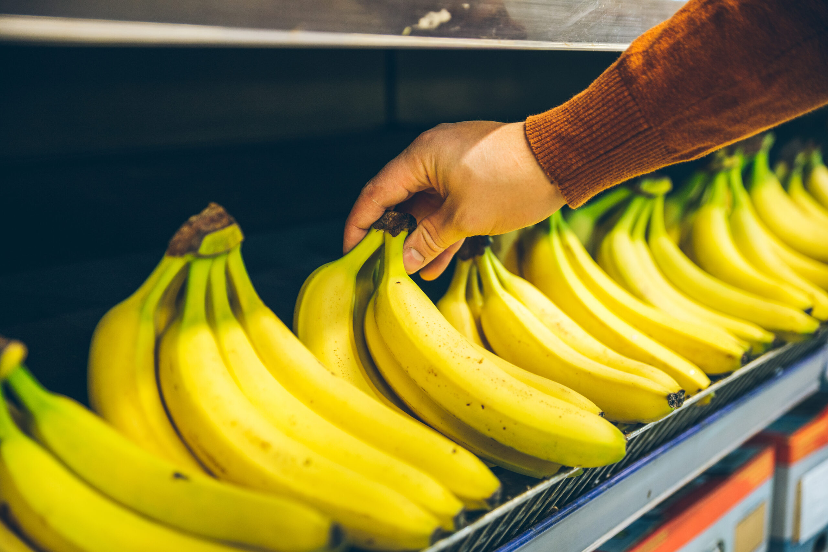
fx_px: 1288
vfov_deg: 24.2
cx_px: 414
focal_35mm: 56
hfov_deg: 35.6
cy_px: 276
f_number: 2.8
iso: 400
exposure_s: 1/80
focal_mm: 56
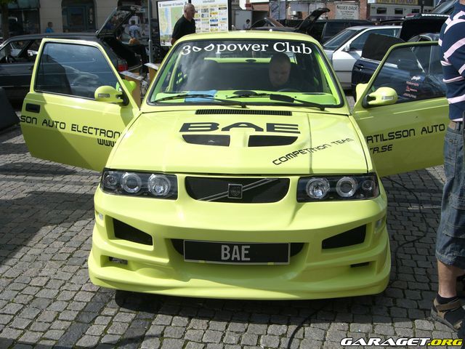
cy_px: 174
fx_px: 510
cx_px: 232
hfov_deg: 49.0
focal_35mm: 38
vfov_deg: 37.7
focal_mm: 7.9
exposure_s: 1/320
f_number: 8
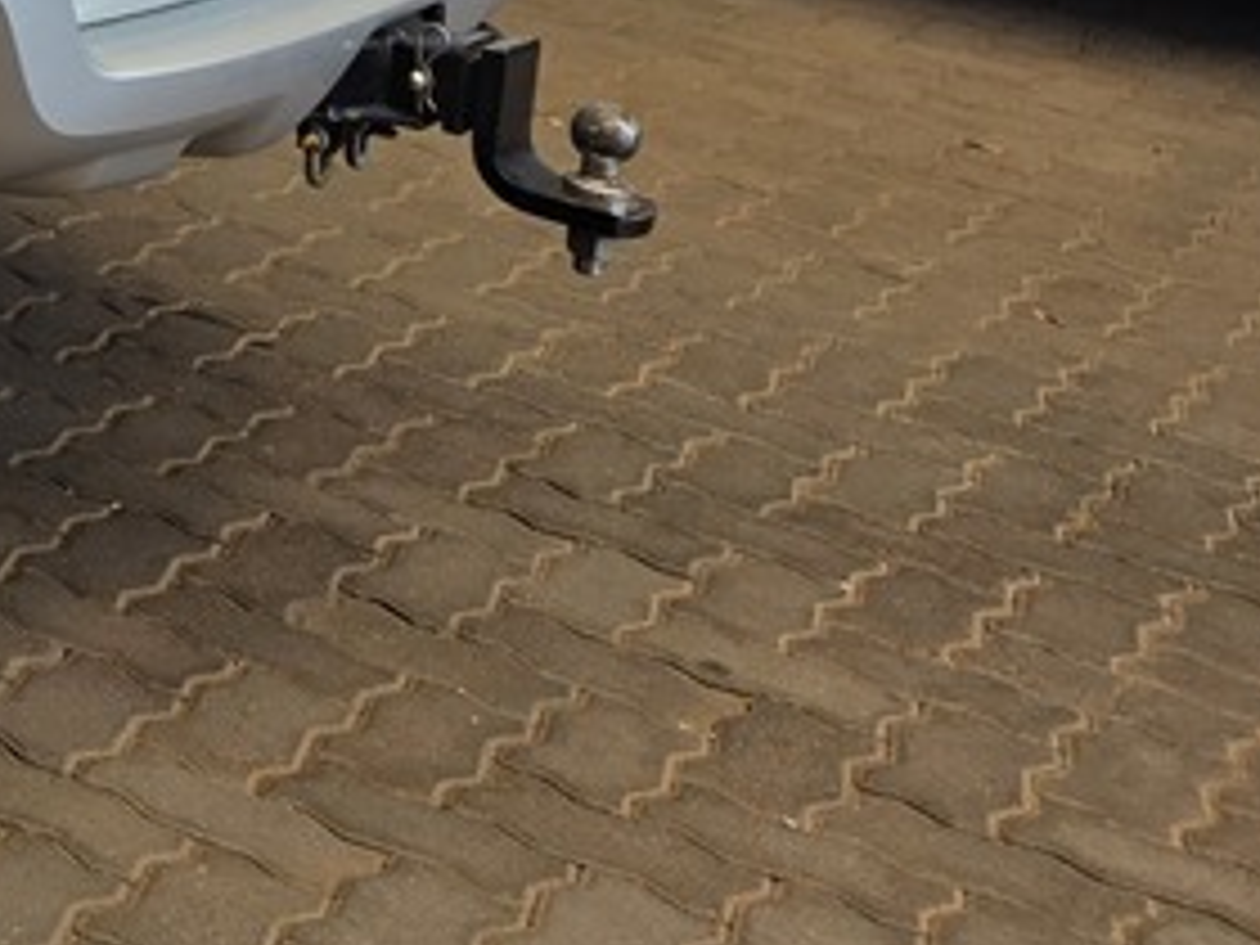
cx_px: -904
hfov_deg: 18.8
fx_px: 3058
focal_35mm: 84
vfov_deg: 15.9
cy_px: -549
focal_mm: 6.25
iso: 80
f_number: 1.7
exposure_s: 1/1311
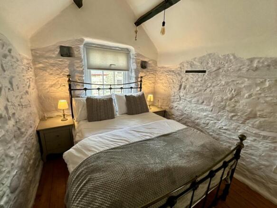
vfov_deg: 85.7
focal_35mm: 14
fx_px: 112
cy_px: 104
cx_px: 138
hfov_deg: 102.1
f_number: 2.2
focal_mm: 2.22
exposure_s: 1/100
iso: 160
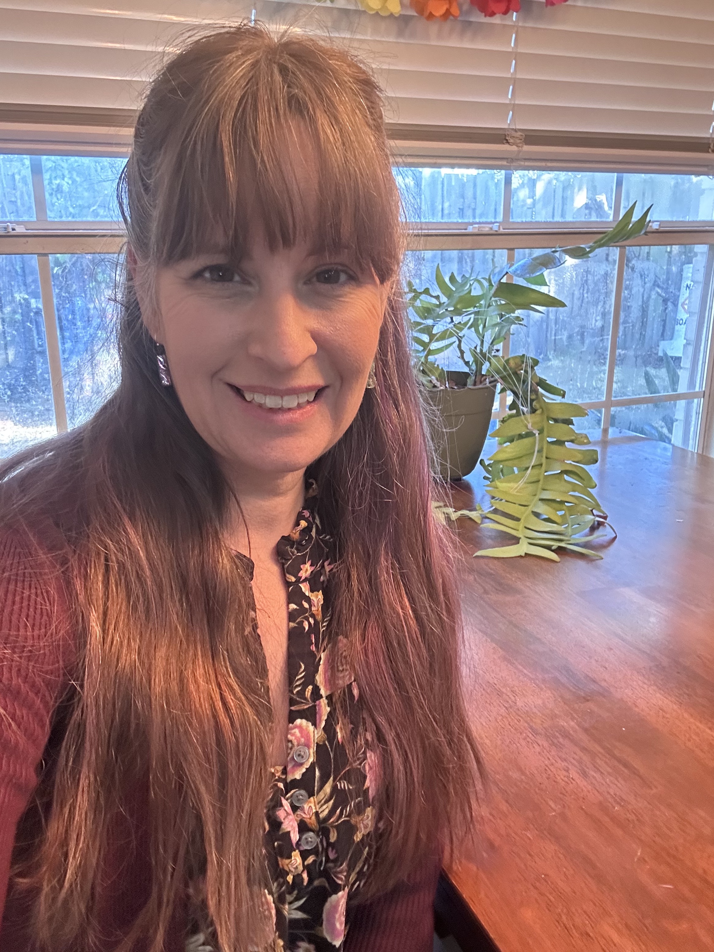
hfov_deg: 46.8
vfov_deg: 60.0
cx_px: 357
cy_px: 476
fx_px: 825
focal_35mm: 30
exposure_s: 1/40
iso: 400
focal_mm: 2.69
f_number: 1.9
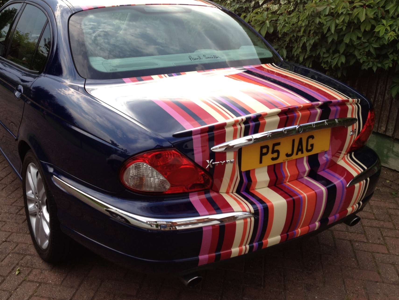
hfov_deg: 45.6
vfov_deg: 35.1
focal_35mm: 41
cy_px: 130
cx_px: 166
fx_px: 473
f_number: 2.4
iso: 64
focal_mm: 4.28
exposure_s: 1/521
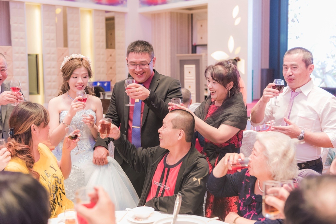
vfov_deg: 28.1
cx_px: 168
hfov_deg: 41.1
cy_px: 112
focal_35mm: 48
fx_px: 448
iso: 3200
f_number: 3.2
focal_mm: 48
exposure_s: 1/200
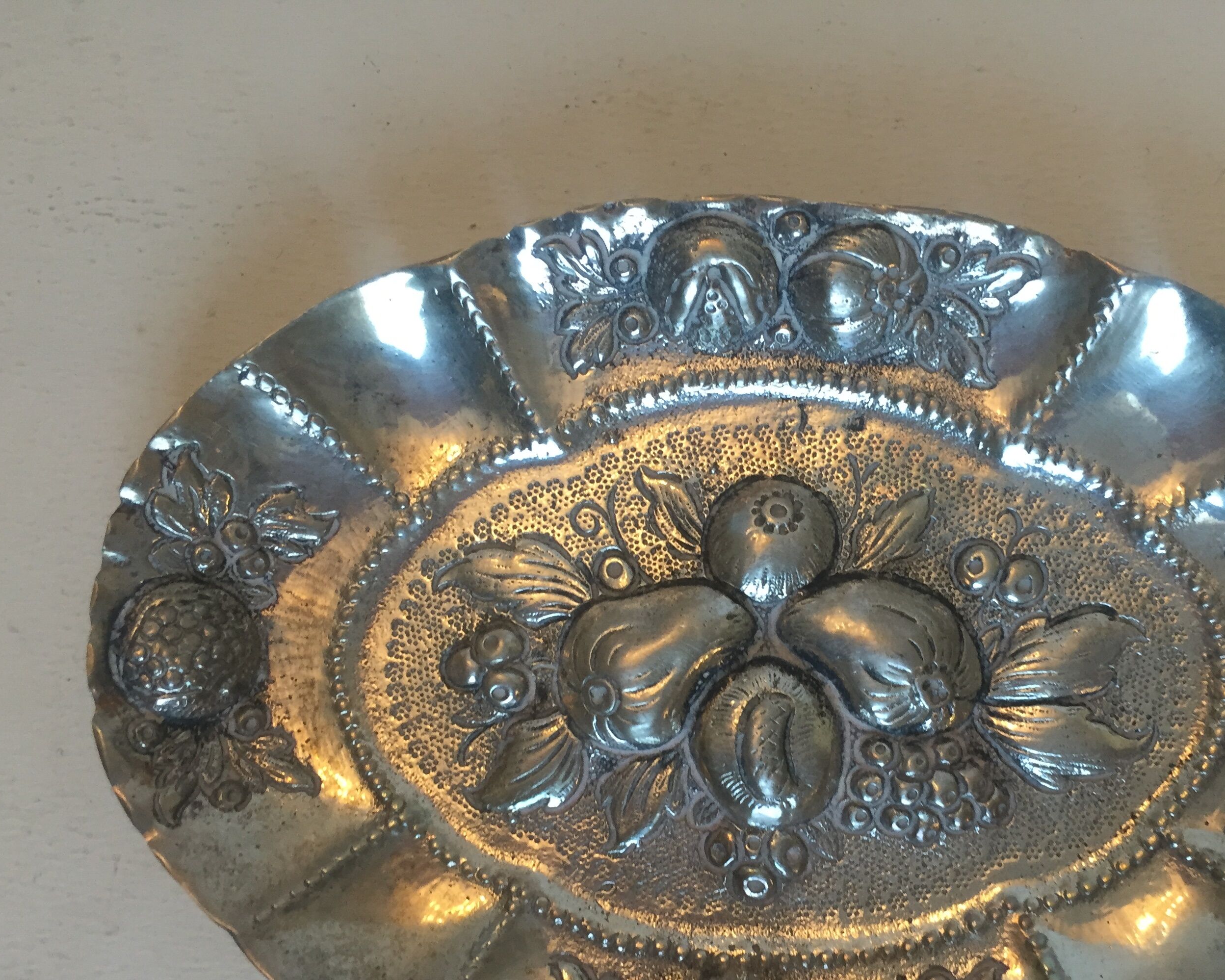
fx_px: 1342
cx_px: 766
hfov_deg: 48.6
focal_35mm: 37
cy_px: 600
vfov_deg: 39.9
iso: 125
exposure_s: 1/33
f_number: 2.2
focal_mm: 4.15
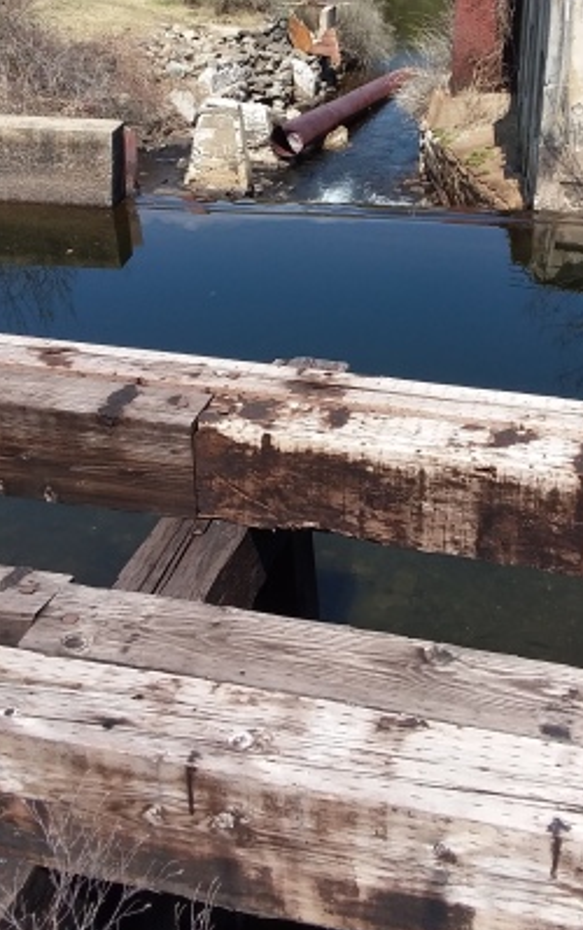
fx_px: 1091
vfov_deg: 45.0
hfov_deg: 29.7
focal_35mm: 43
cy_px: 261
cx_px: 392
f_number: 1.9
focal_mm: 2.91
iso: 50
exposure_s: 1/1022
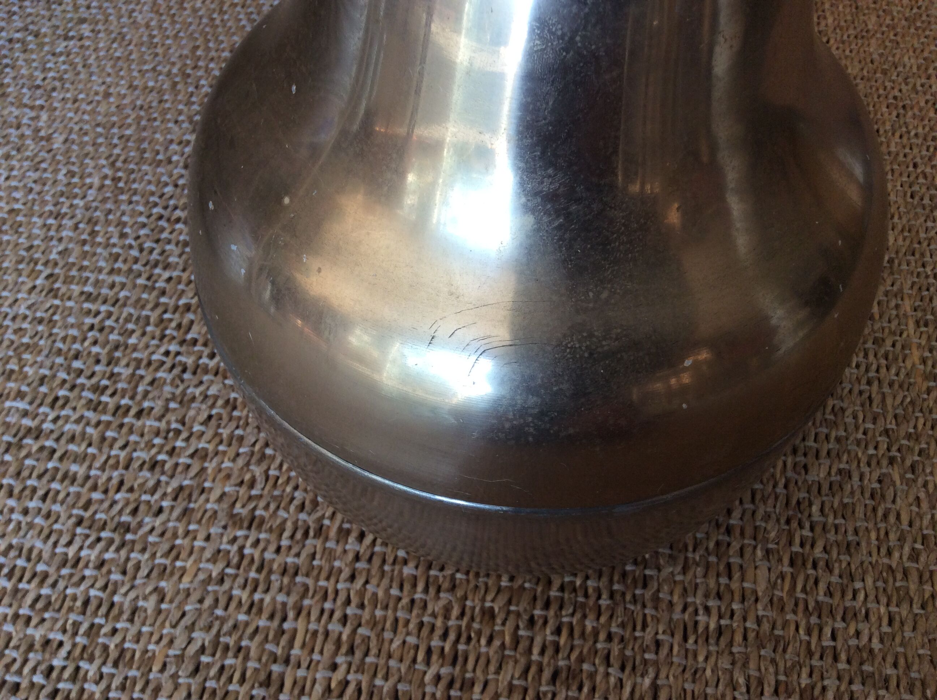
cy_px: 350
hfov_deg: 56.9
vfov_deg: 44.1
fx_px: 865
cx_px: 468
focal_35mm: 32
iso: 50
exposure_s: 1/100
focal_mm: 3.3
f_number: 2.4
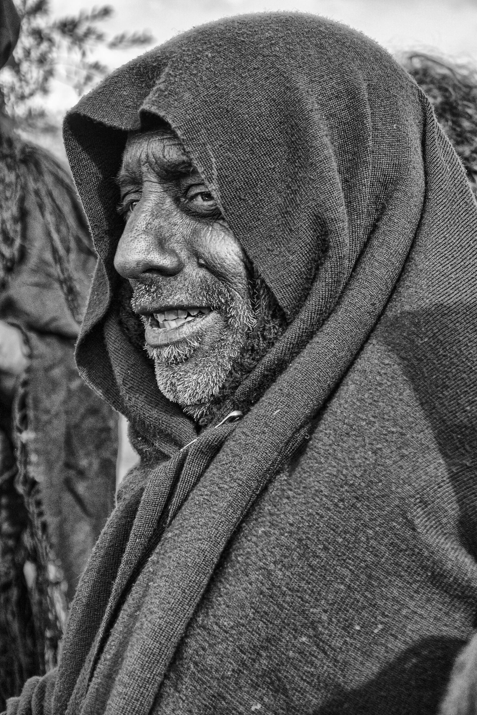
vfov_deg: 31.9
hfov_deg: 21.6
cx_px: 238
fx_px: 1252
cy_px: 358
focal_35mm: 63
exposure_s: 1/500
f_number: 5
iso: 250
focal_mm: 42
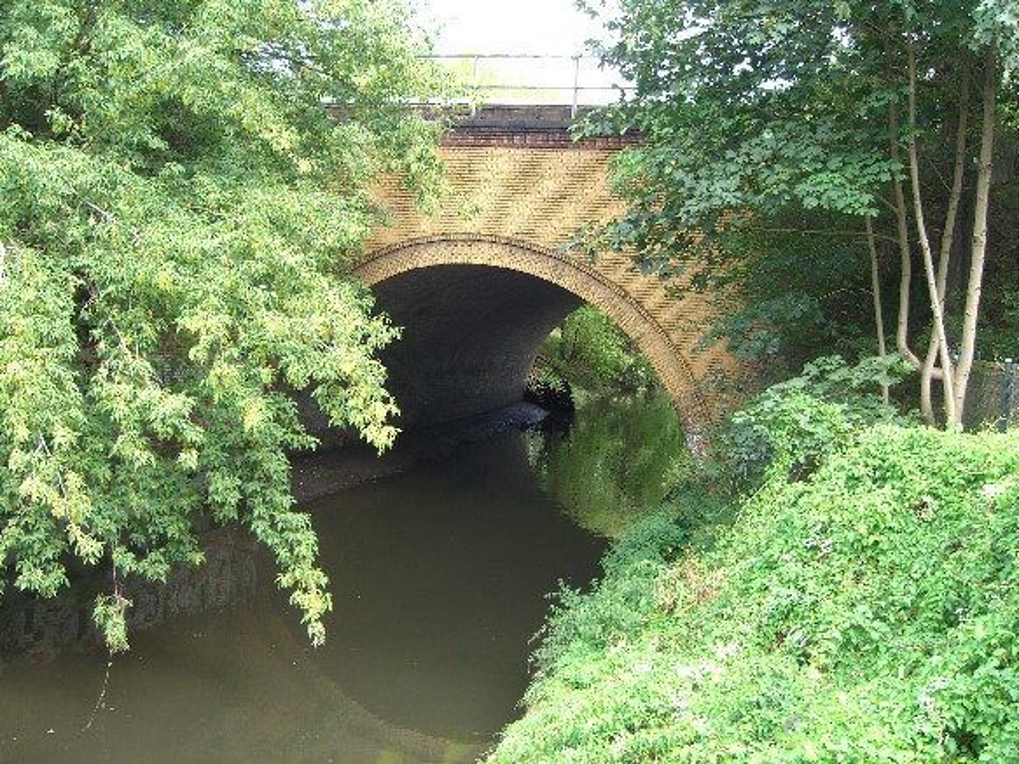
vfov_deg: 37.7
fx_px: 1118
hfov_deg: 49.0
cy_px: 382
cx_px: 510
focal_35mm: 38
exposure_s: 1/80
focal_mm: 7.9
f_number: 2.8
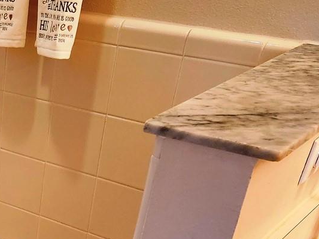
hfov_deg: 24.8
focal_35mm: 69
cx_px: -84
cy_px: 328
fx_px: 636
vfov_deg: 19.3
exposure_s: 1/120
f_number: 1.8
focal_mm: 5.54
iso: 500
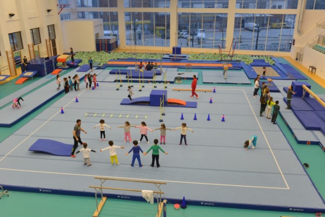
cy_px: 108
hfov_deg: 58.7
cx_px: 162
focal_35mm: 32
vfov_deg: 41.1
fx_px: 289
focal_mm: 32
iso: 2500
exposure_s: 1/80
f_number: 9
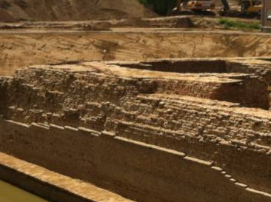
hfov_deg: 19.8
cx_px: 226
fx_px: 766
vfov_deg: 15.0
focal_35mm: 98
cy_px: 148
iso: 80
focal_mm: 3.85
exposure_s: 1/1436
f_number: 2.8
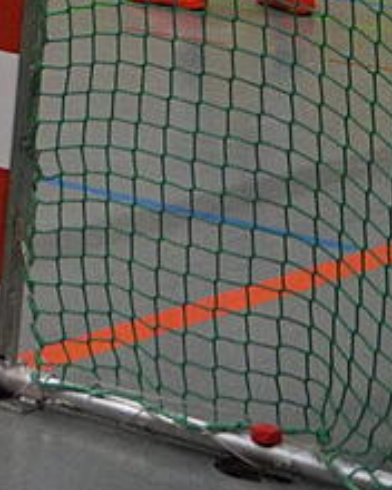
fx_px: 3002
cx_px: -695
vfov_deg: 9.1
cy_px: -263
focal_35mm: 207
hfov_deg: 6.9
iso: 3200
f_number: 4.5
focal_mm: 30
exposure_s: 1/400
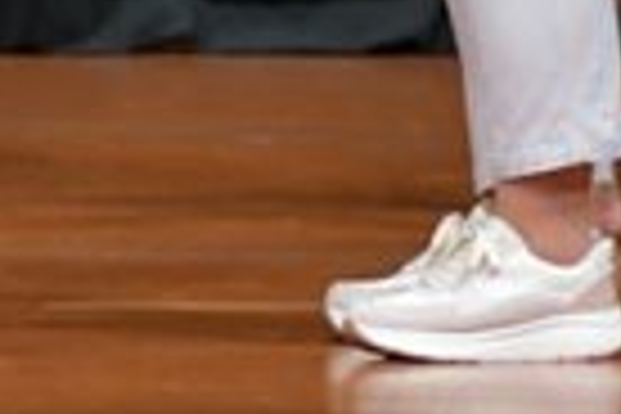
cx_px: -794
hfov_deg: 1.4
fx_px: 24614
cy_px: -603
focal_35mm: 1427
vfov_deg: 1.0
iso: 5000
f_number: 5.6
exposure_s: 1/400
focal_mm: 170
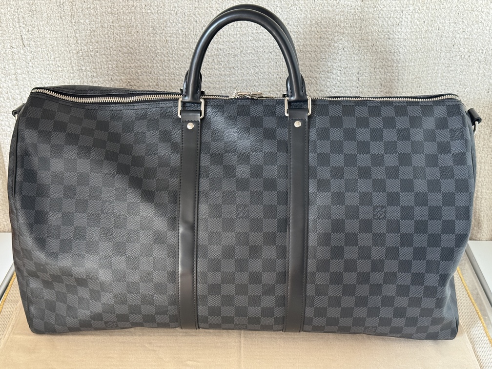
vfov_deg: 30.3
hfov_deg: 39.7
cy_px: 184
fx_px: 682
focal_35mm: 48
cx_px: 246
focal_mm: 6.76
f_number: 1.78
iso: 160
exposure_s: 1/60
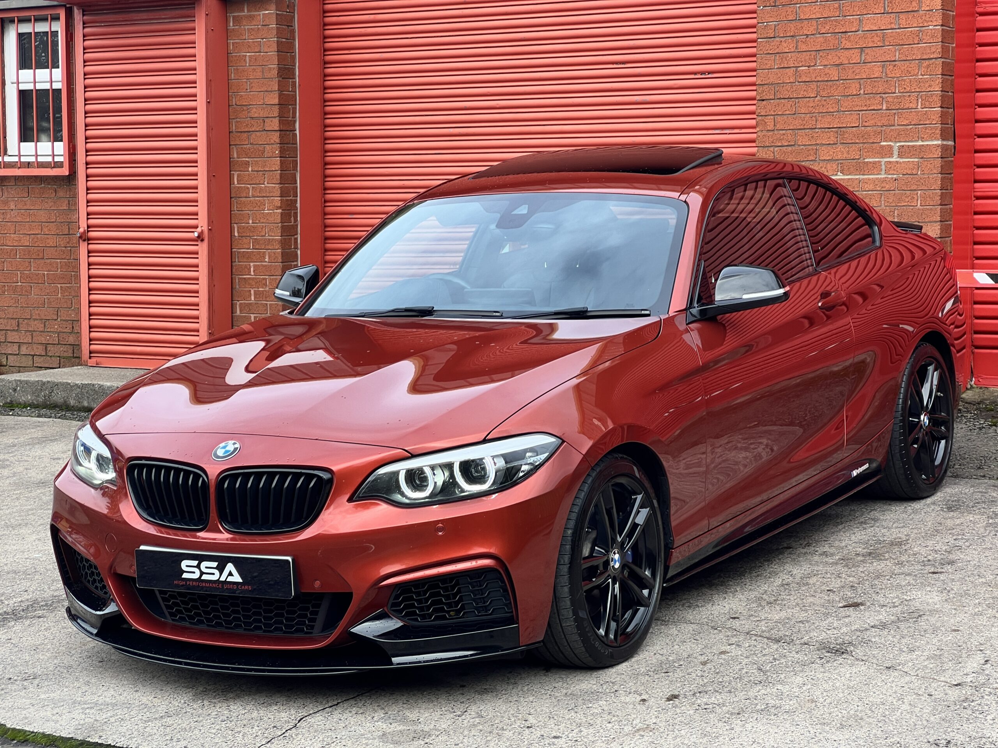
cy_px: 374
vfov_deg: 19.1
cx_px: 499
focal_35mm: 77
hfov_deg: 25.3
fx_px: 2220
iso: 32
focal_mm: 9
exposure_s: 1/102
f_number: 2.8
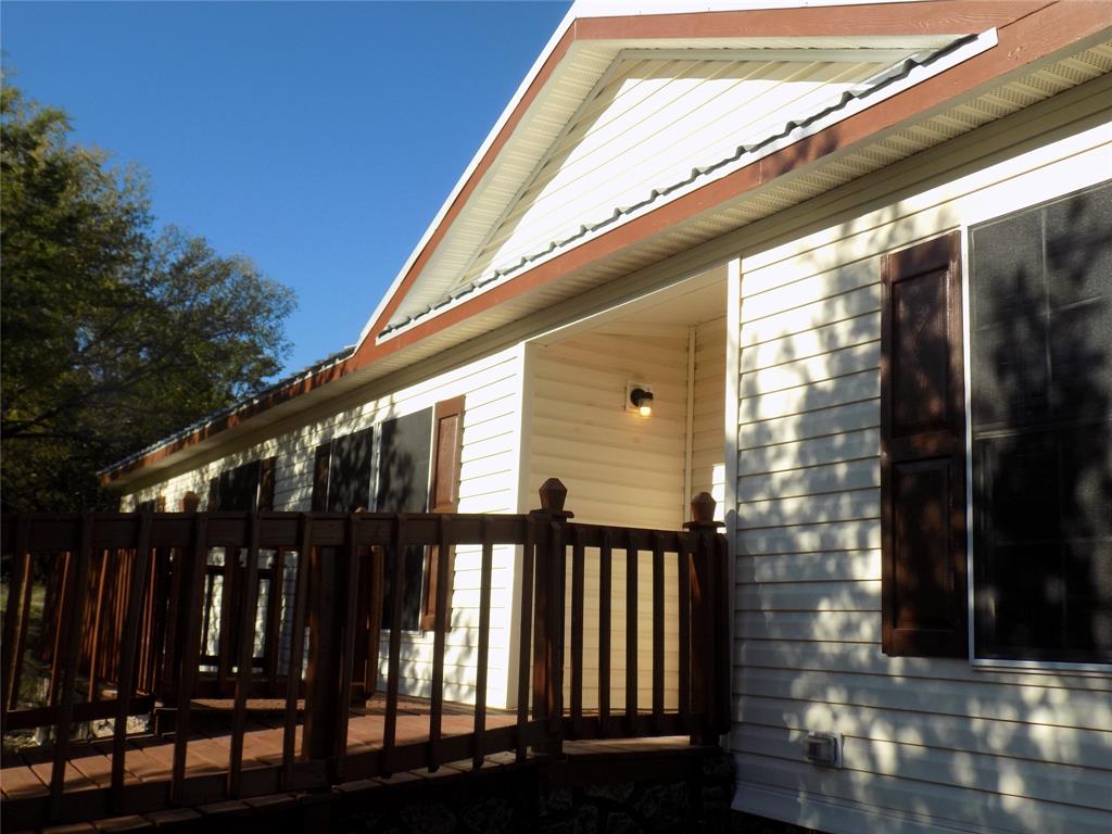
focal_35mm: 34
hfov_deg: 54.0
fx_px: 1092
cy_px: 417
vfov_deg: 41.8
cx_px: 556
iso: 80
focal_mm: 6.1
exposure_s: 1/800
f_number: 3.4
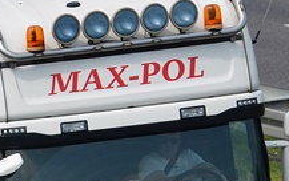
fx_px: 4657
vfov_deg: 2.2
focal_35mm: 591
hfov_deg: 3.5
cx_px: -105
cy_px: 192
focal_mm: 105
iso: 100
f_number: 5.6
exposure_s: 1/800
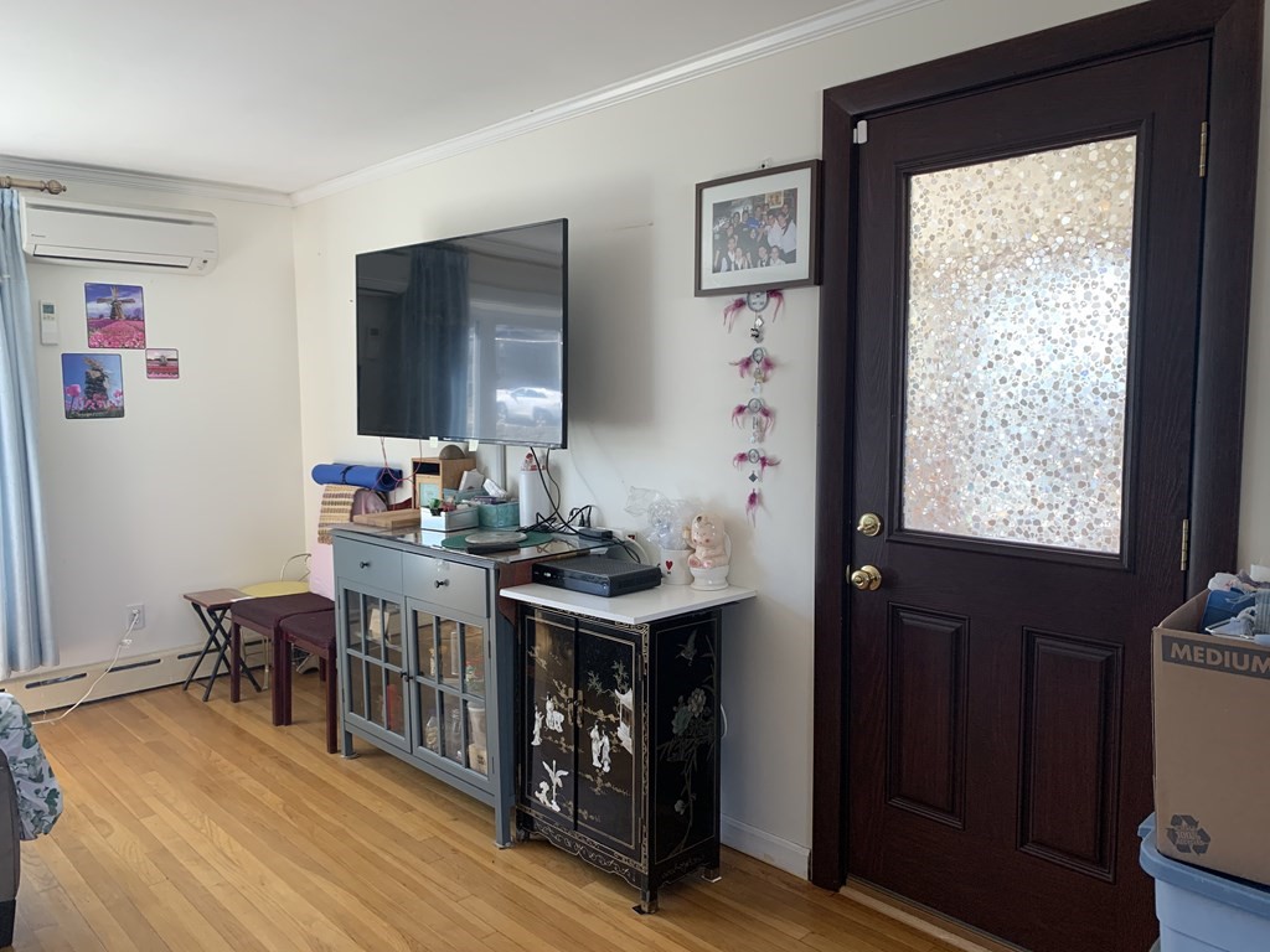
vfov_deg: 53.1
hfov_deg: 67.3
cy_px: 476
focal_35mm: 26
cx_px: 635
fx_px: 954
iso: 100
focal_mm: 4.25
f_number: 1.8
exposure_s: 1/121
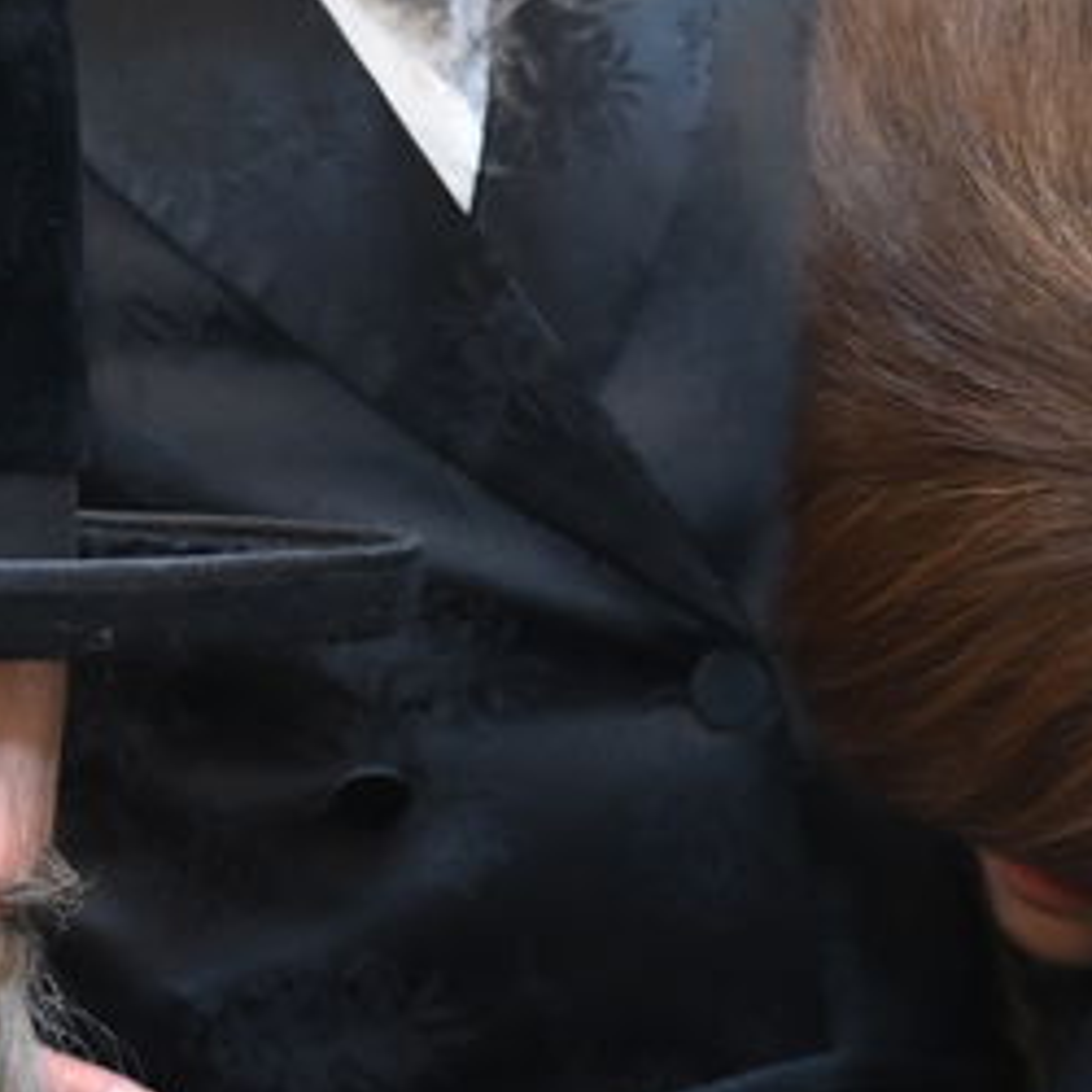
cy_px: 1223
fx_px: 5782
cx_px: 799
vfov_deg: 10.6
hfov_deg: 10.8
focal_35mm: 162
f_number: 4.5
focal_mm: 34
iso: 1250
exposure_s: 1/125
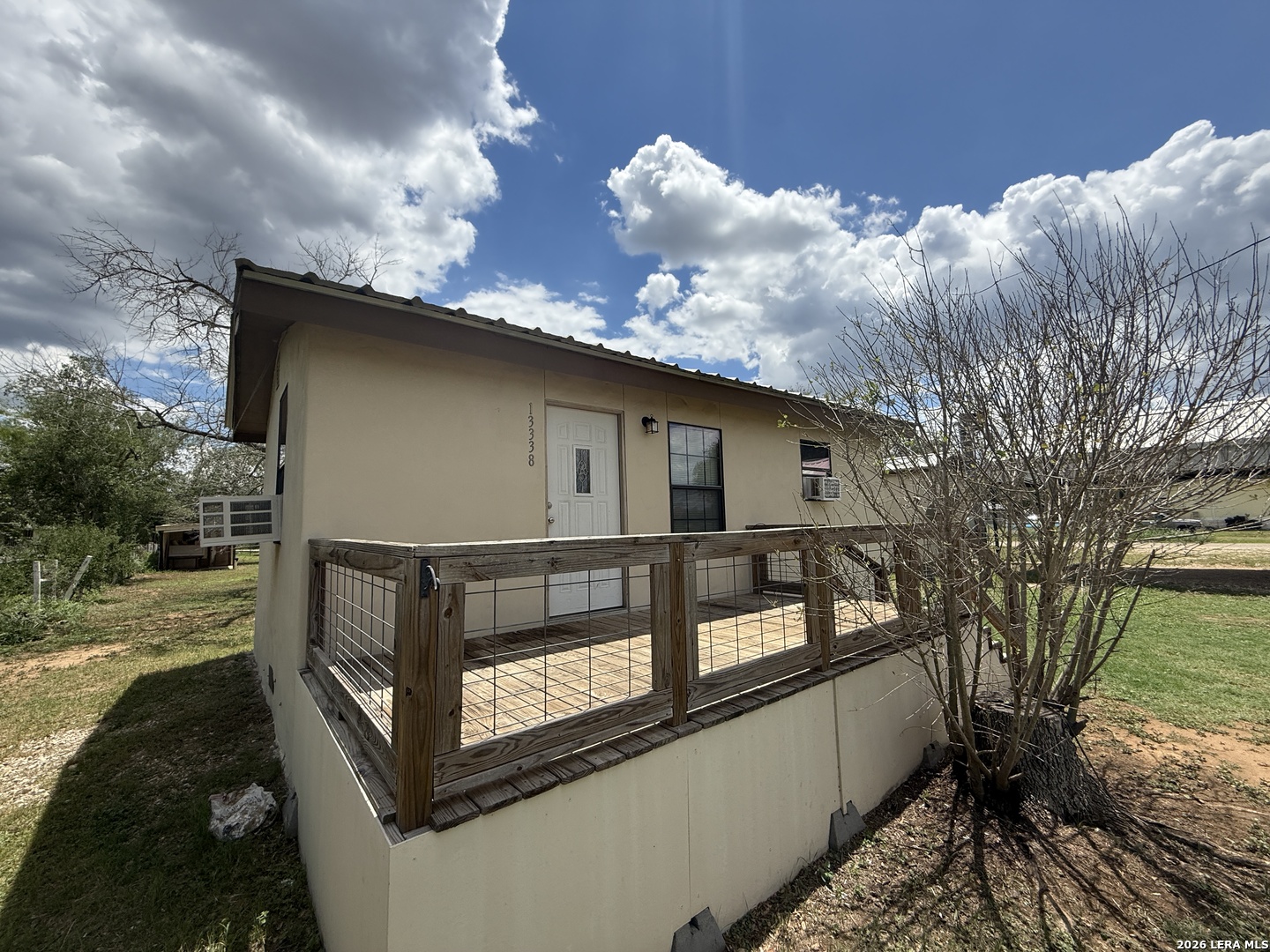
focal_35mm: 14
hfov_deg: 102.1
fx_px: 514
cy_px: 476
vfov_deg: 85.7
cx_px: 635
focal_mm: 2.22
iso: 50
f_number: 2.2
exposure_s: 1/2841
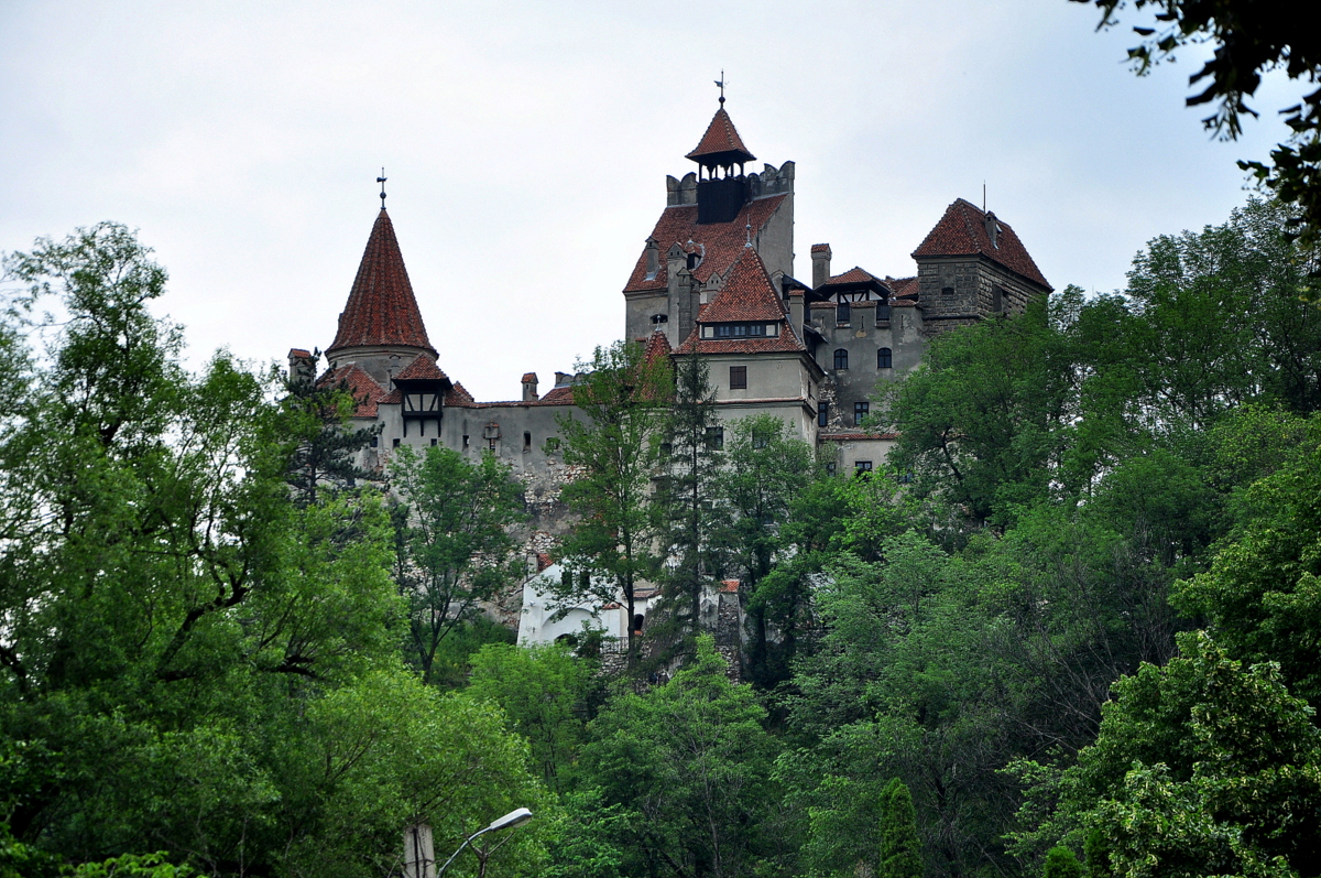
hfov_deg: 18.2
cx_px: 660
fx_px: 4123
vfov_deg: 12.1
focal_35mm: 112
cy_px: 439
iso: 400
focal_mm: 75
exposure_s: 1/640
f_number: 6.3
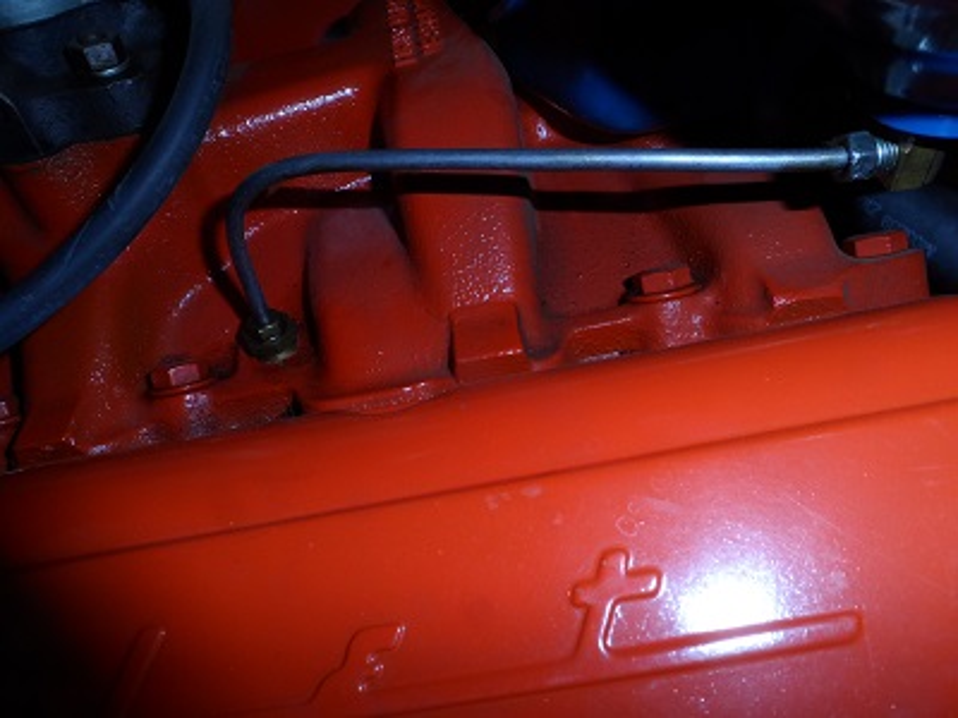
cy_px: 359
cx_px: 479
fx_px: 664
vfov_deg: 56.8
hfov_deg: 71.6
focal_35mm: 24
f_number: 7.2
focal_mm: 4
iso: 100
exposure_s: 1/30
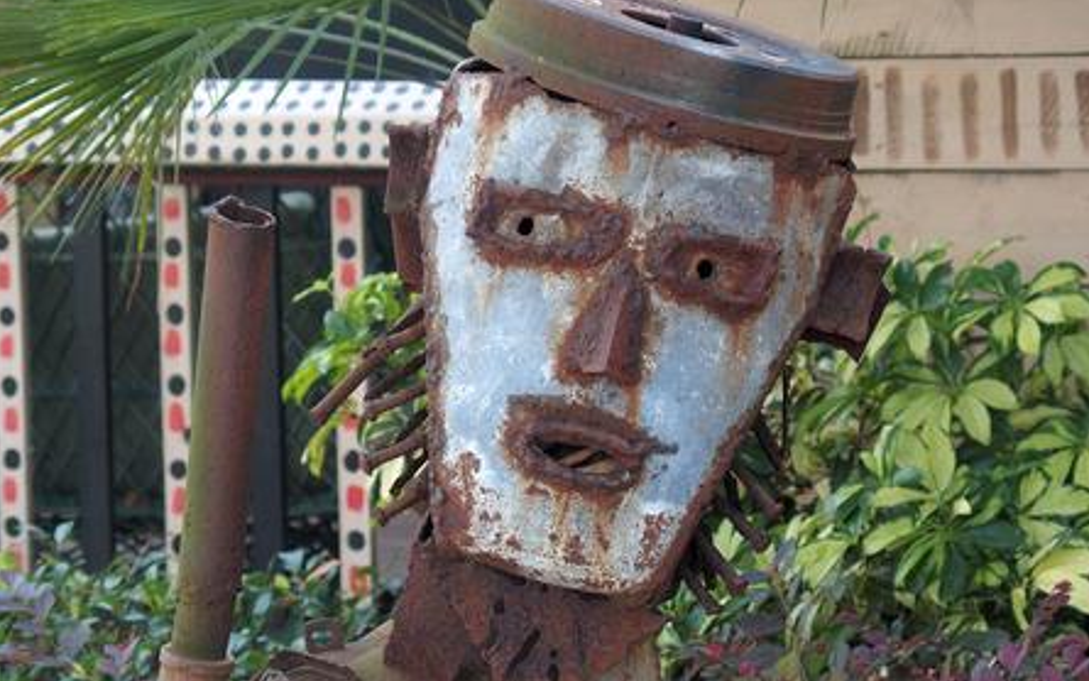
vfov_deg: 9.8
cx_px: 546
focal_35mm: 133
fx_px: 3947
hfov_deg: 15.7
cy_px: 274
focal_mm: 26.2
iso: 125
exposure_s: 1/250
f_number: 2.8
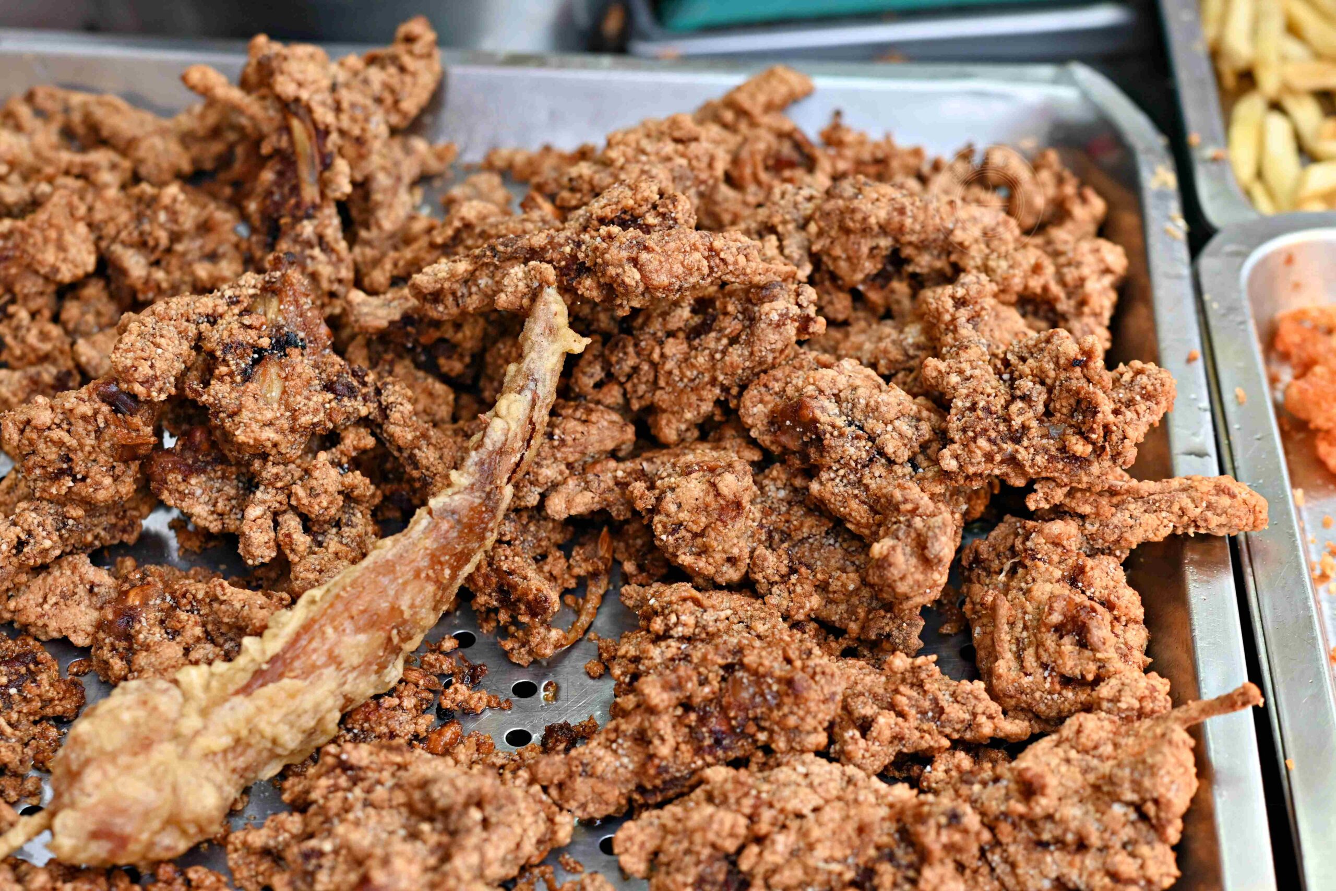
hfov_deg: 27.0
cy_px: 446
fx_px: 2783
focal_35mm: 75
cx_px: 668
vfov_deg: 18.2
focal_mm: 50
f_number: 3.5
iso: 180
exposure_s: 1/200
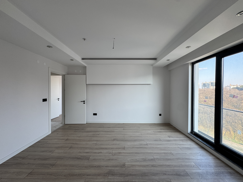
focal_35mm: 14
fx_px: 98
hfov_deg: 102.1
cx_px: 122
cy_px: 91
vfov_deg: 85.7
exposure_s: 1/99
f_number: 2.2
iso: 64
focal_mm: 2.22
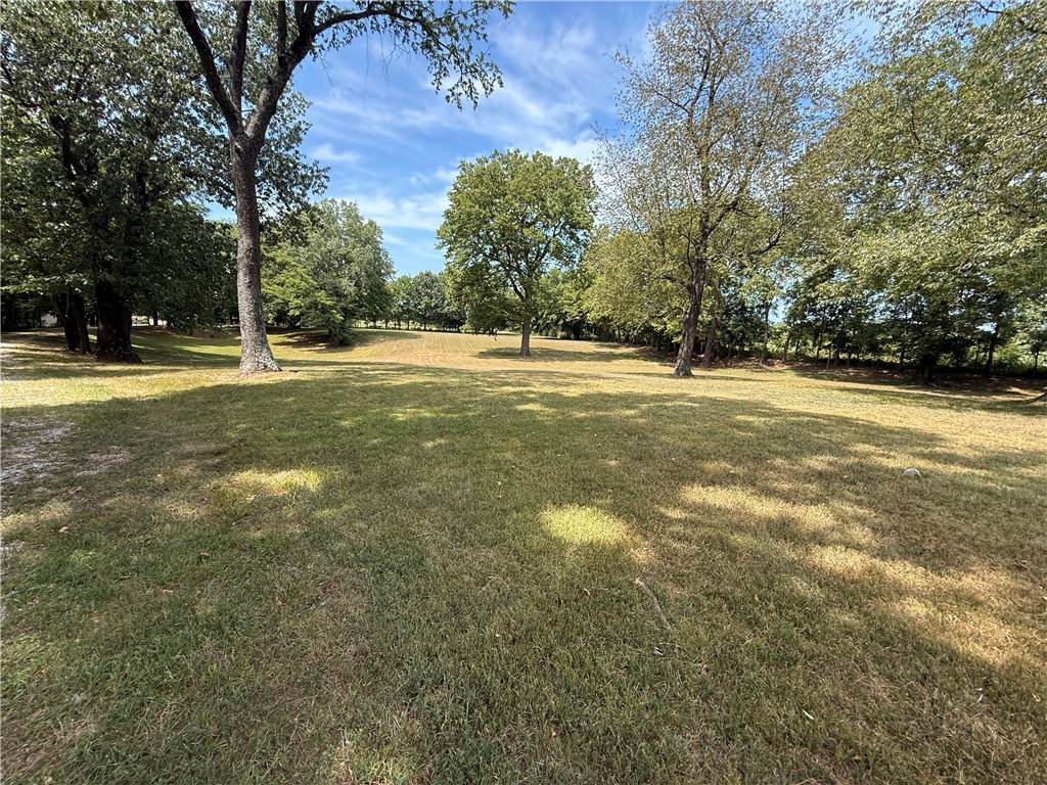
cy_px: 392
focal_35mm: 14
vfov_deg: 85.7
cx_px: 524
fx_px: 423
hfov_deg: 102.1
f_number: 2.2
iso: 64
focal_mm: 2.22
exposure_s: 1/619
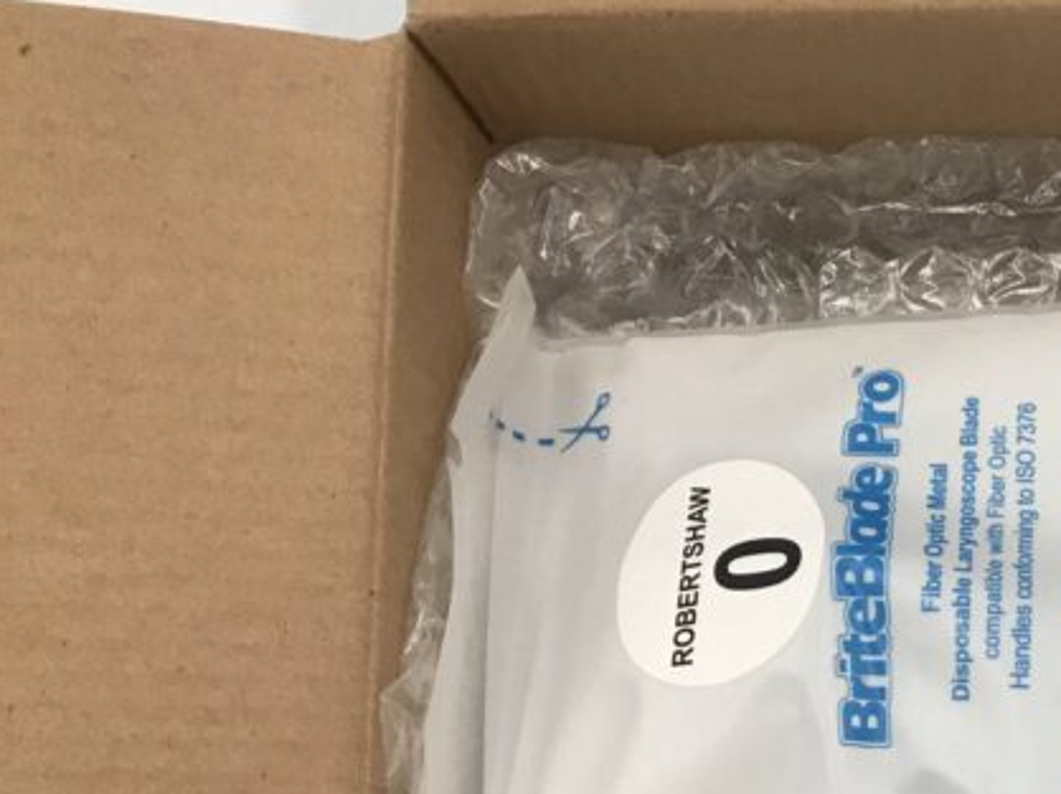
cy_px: 700
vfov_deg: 21.5
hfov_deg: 26.3
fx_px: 2052
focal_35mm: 67
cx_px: 1213
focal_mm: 3.99
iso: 20
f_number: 1.8
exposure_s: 1/30
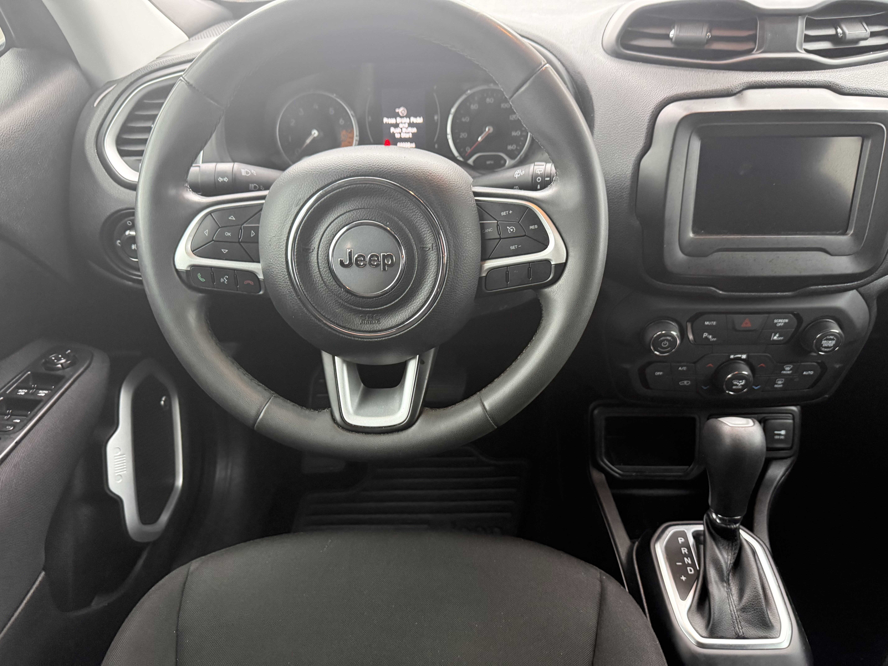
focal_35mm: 24
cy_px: 333
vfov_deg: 56.8
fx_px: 616
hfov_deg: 71.6
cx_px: 444
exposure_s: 1/60
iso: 640
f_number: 1.78
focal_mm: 6.76
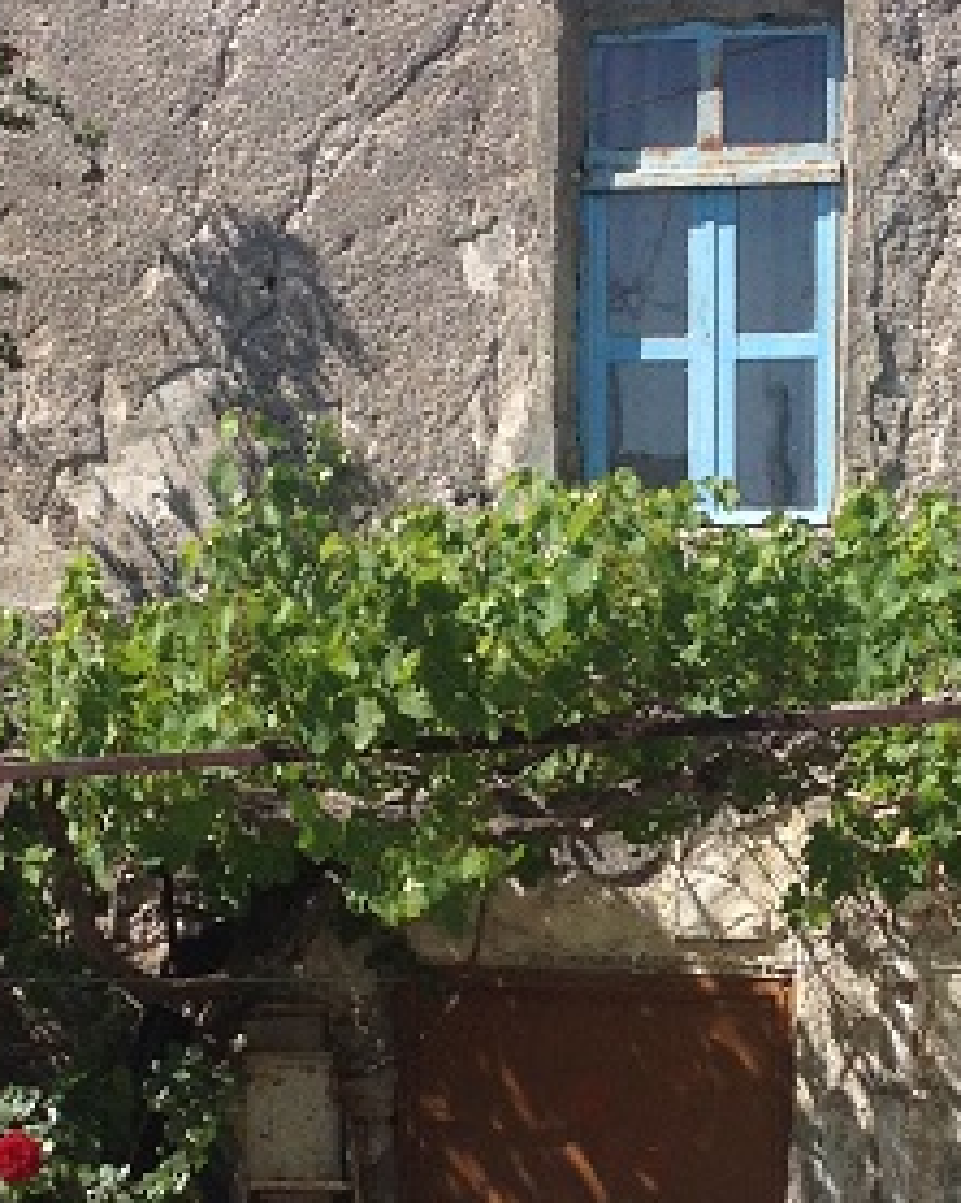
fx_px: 4378
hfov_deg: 12.5
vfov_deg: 15.6
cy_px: 809
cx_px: 519
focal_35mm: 123
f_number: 2.4
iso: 50
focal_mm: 4.28
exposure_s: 1/1346
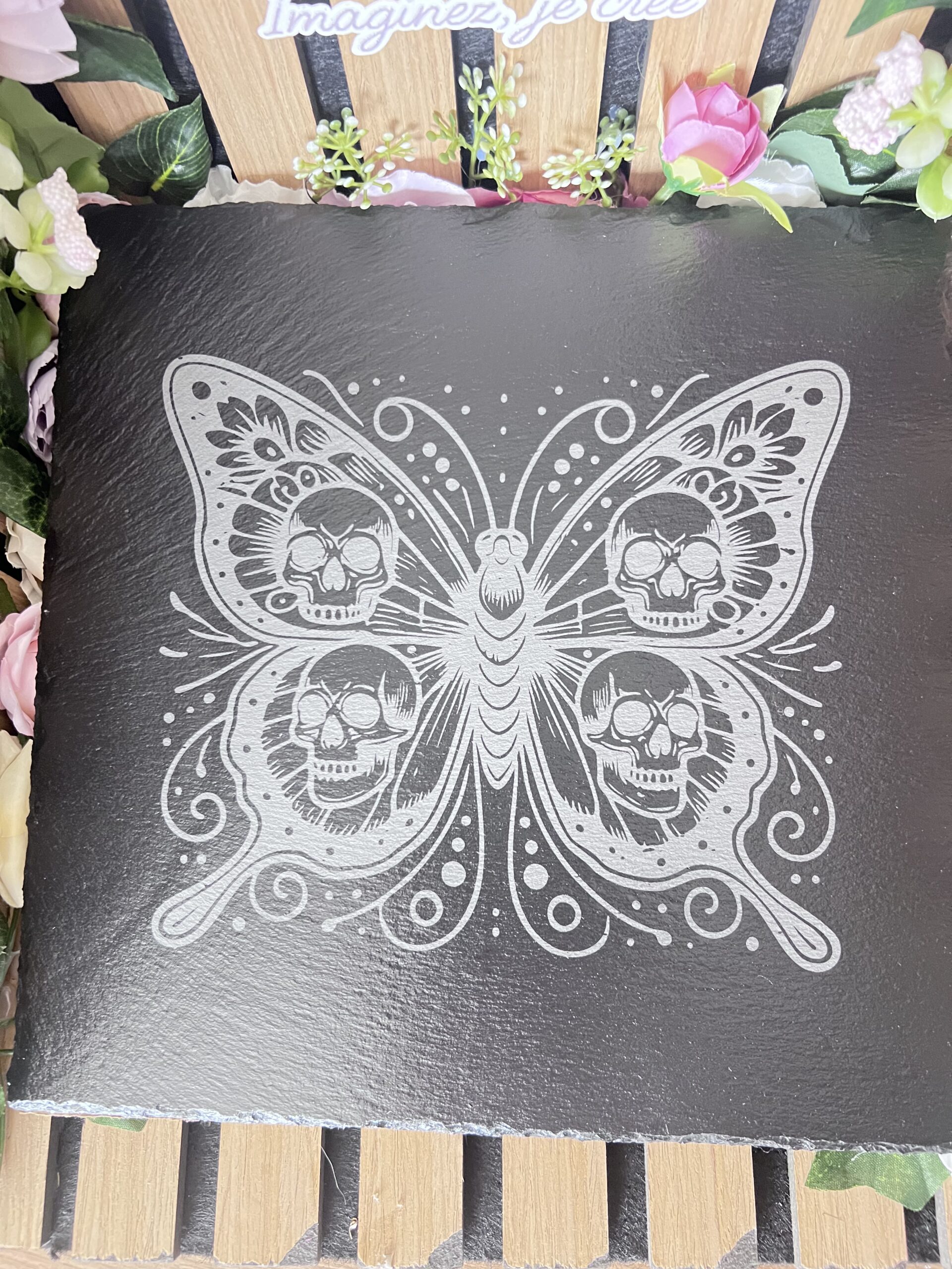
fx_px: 953
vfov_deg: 67.3
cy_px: 634
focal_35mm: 26
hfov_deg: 53.1
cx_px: 476
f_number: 1.5
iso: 500
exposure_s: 1/60
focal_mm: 5.7
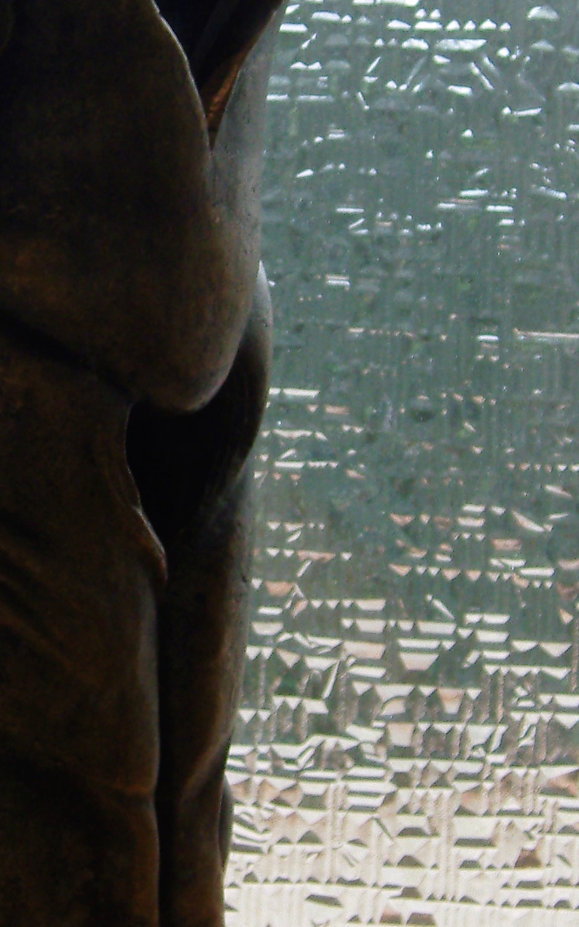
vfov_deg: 17.9
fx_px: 2929
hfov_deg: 11.2
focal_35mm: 116
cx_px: 45
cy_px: 294
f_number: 3.5
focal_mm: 11.5
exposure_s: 1/40
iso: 200
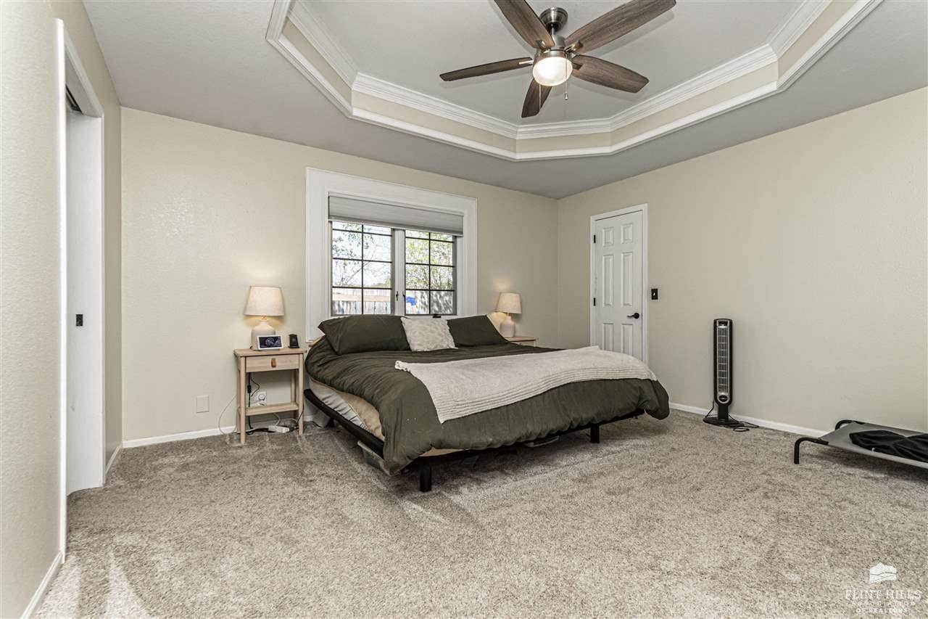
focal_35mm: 15
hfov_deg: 100.4
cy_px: 310
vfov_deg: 77.3
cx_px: 464
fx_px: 387
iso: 320
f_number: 10
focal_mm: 10
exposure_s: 1/60
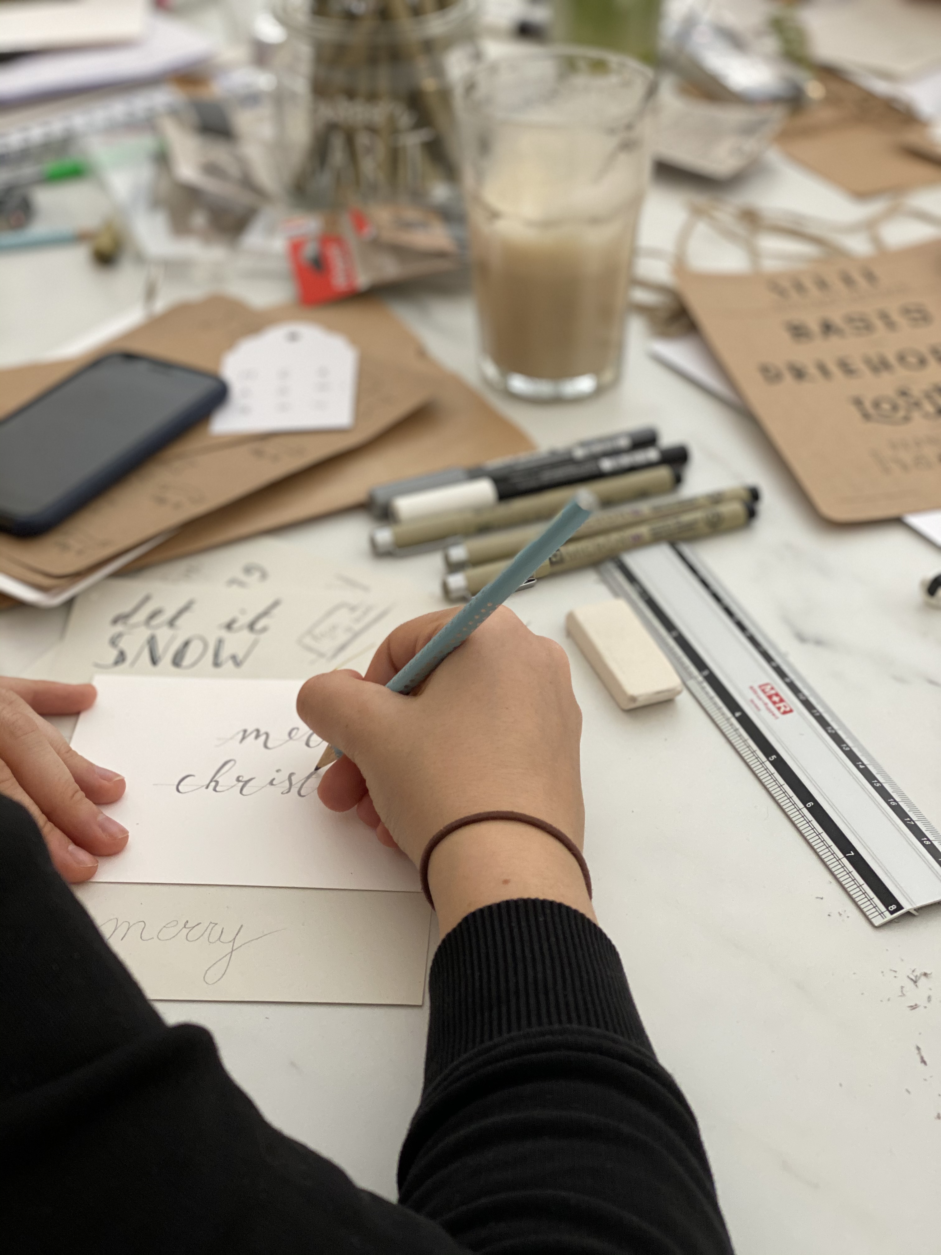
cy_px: 628
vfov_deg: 36.8
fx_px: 1885
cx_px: 470
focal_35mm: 52
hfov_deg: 28.0
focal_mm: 6
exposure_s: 1/50
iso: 125
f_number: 2
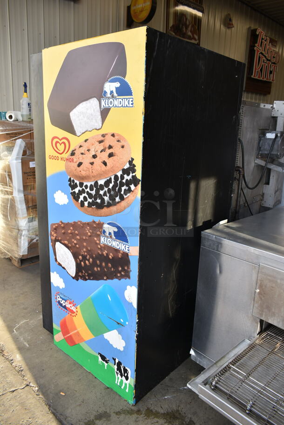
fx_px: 319
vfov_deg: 67.3
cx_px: 142
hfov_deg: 48.0
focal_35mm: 27
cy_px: 212
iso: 100
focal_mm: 18
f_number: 5
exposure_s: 1/100
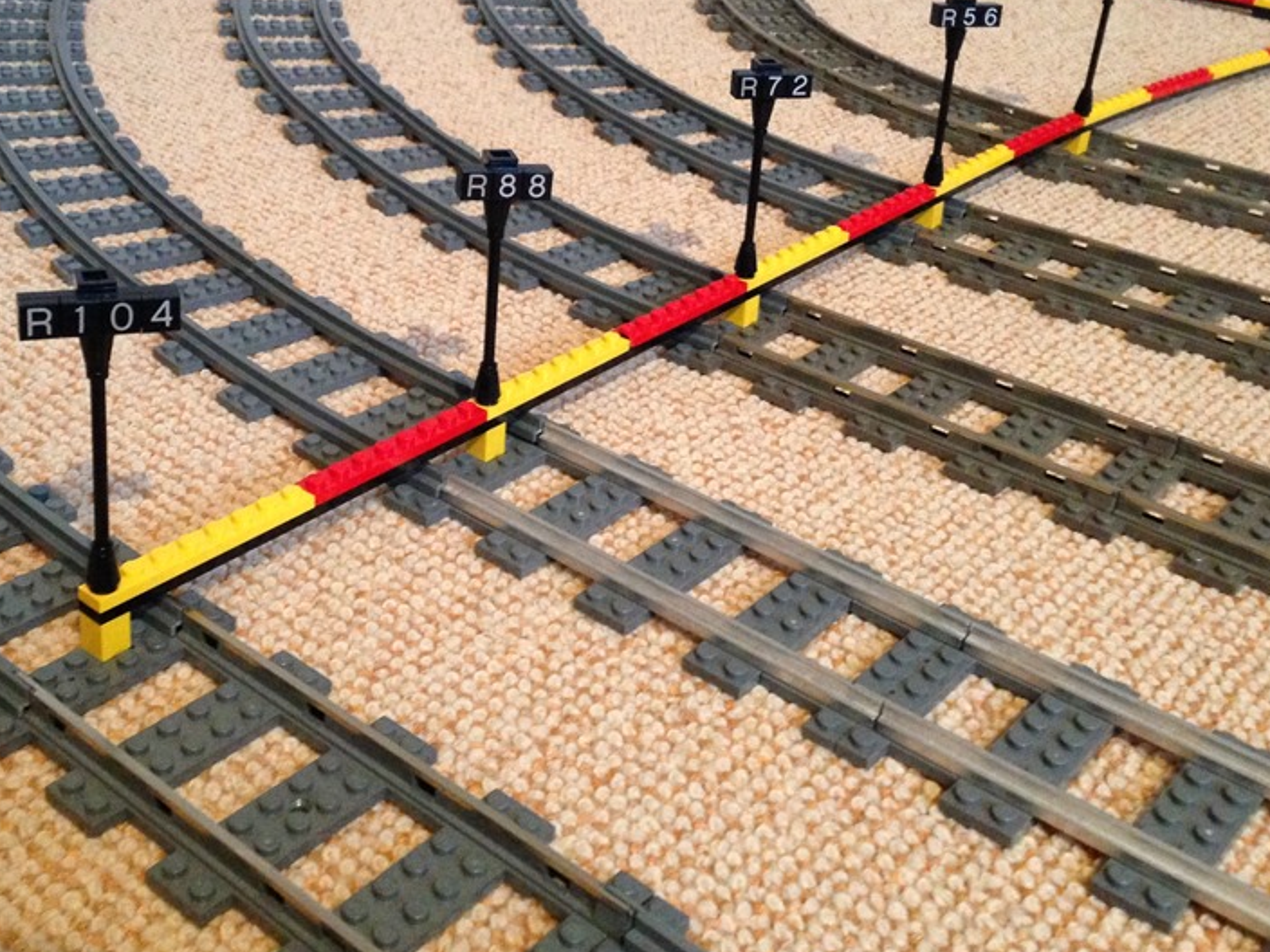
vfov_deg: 30.0
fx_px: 1761
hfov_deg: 39.3
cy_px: 296
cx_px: 462
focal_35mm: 48
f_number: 2.4
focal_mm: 4.12
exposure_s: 1/15
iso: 400
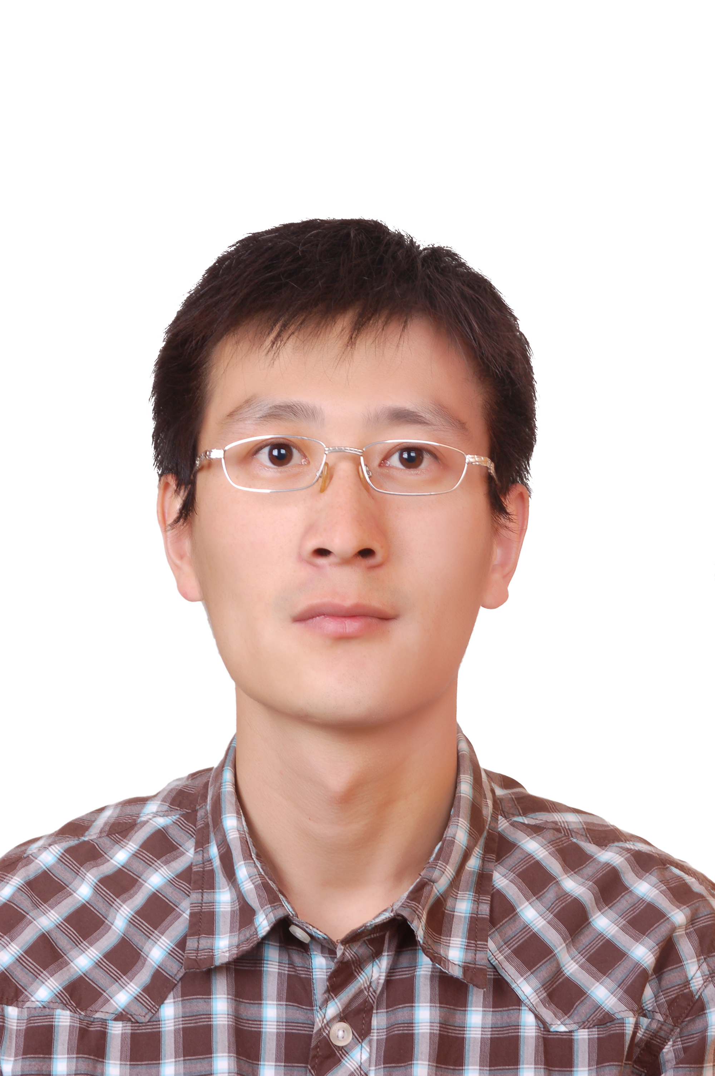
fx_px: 3357
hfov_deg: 12.2
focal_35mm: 112
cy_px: 538
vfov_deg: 18.2
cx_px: 358
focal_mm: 75
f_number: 8
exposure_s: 1/100
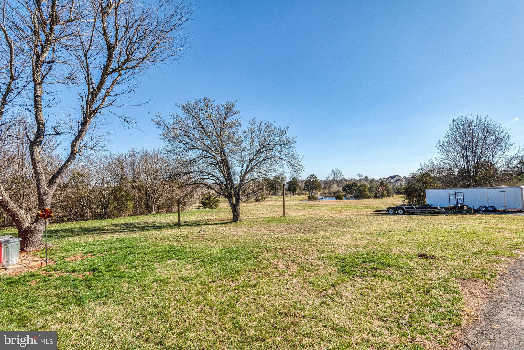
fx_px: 233
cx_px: 262
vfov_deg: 73.8
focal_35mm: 16
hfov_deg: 96.7
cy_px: 175
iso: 400
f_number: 8
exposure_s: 1/1600
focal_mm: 16
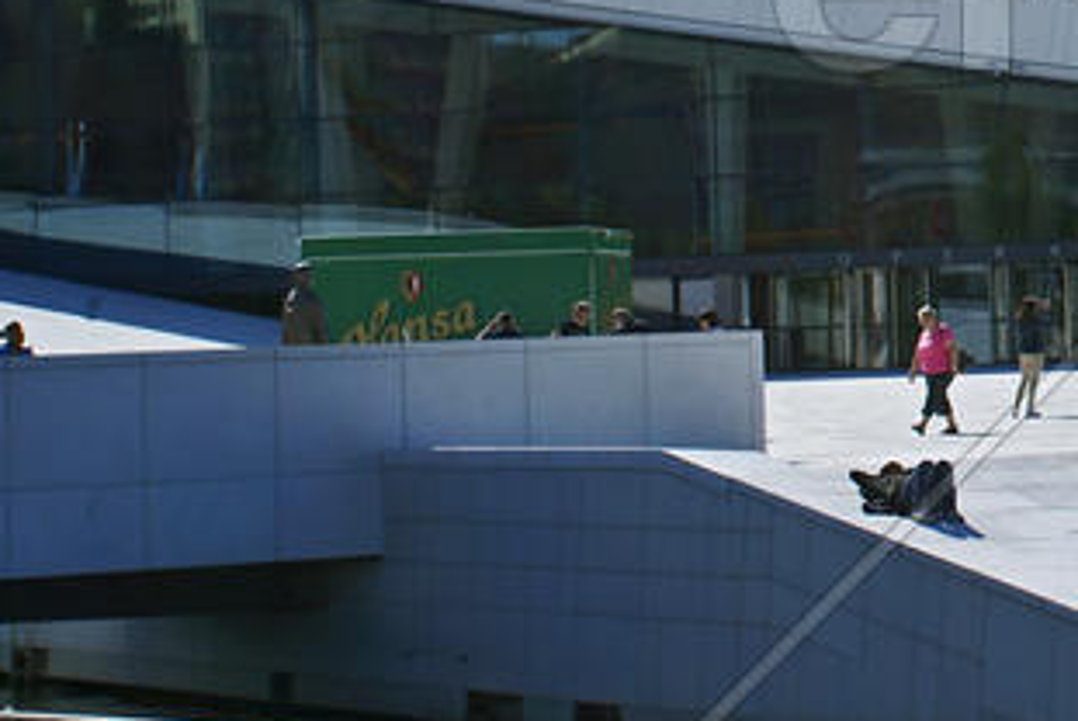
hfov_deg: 13.4
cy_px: -14
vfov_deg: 9.3
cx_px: 1444
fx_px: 4388
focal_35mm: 146
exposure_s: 1/500
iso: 100
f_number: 6.3
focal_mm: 35
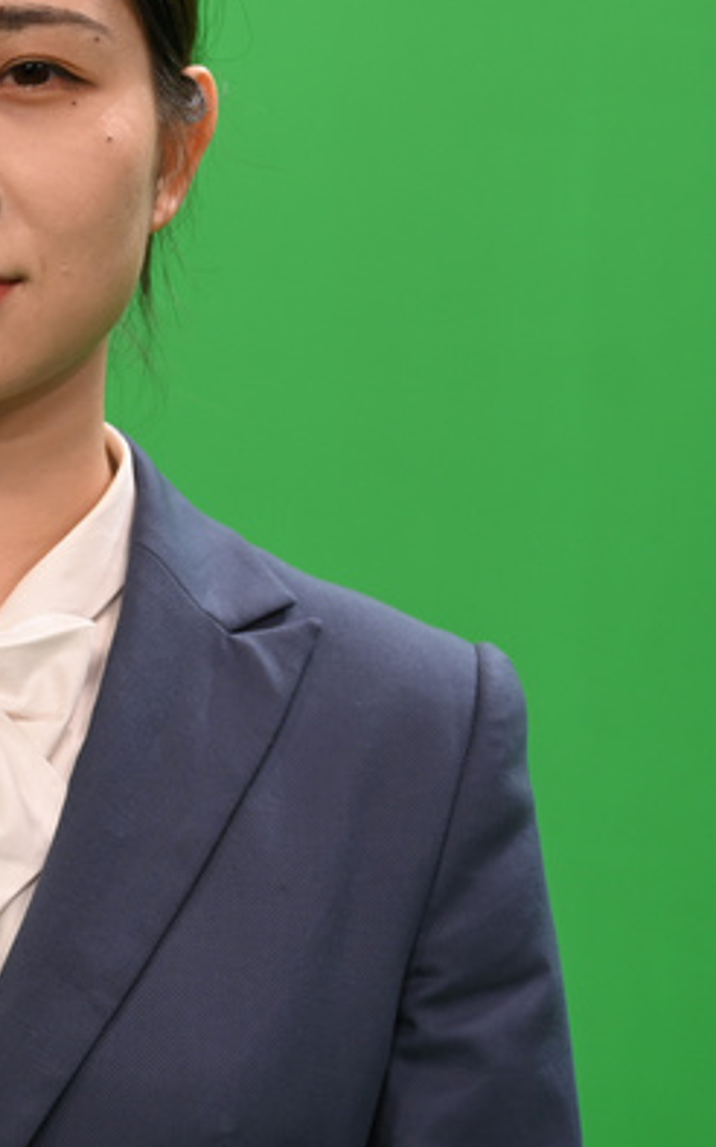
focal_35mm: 106
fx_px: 3312
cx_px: -6
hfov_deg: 12.2
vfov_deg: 19.6
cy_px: 460
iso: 280
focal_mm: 41
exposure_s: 1/250
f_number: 4
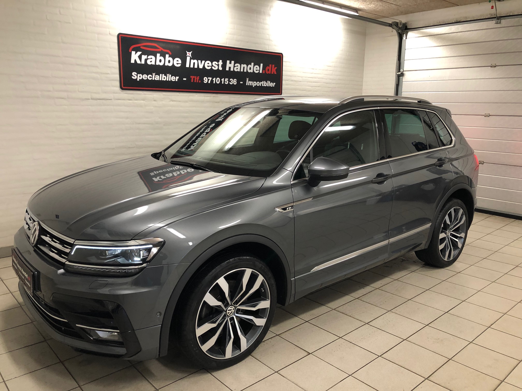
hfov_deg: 63.4
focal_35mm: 28
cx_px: 261
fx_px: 422
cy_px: 196
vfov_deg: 49.7
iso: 40
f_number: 1.8
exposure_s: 1/17
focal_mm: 3.99
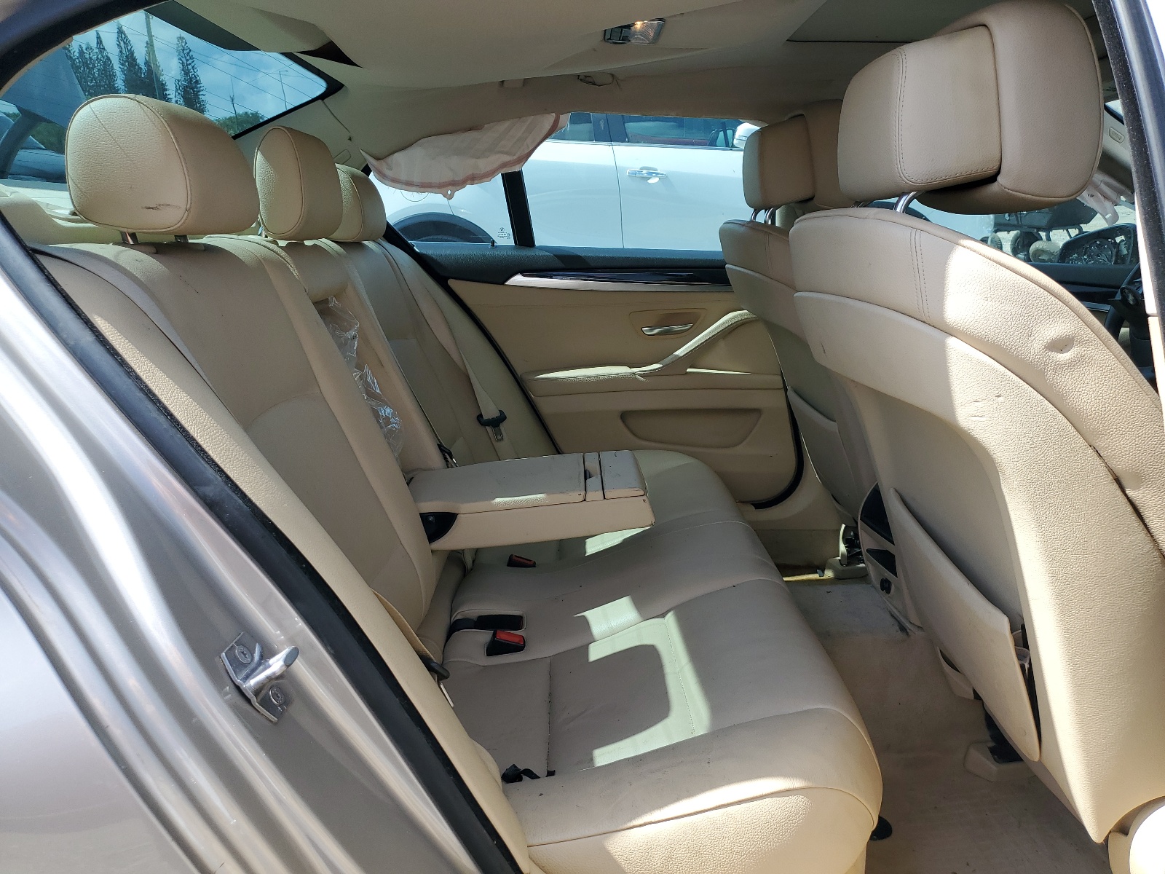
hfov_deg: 67.3
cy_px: 437
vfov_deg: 53.1
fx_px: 875
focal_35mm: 26
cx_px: 582
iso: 50
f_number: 1.5
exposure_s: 1/833
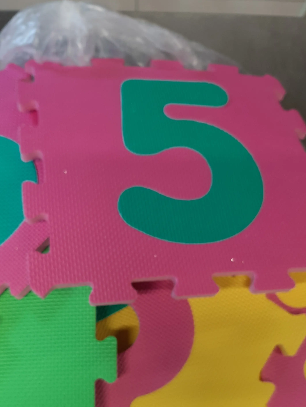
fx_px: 436
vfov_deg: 49.1
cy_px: 278
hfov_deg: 38.5
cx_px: 119
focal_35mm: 37
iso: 50
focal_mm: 3.93
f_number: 1.7
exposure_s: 1/50
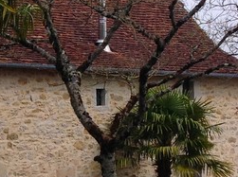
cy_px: 77
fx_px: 981
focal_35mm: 143
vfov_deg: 10.3
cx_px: -49
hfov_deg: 13.4
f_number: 2.4
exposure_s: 1/1681
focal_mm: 4.28
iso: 50
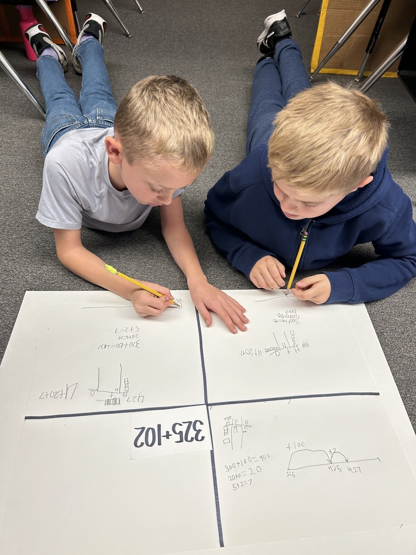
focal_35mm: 26
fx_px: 417
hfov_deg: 53.1
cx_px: 208
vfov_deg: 67.3
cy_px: 278
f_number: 1.5
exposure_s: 1/120
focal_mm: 5.7
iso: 64
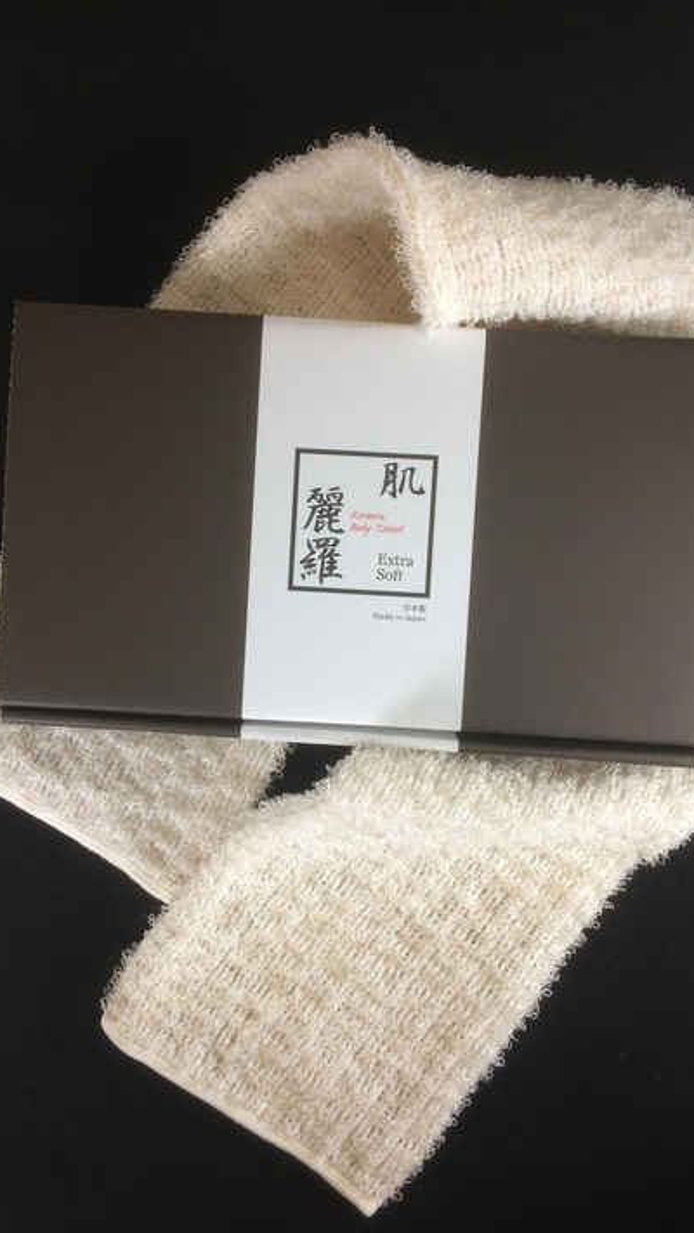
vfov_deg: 61.0
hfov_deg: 36.7
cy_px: 623
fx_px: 1047
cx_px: 338
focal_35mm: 32
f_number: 2.2
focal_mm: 4.15
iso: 32
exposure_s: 1/60
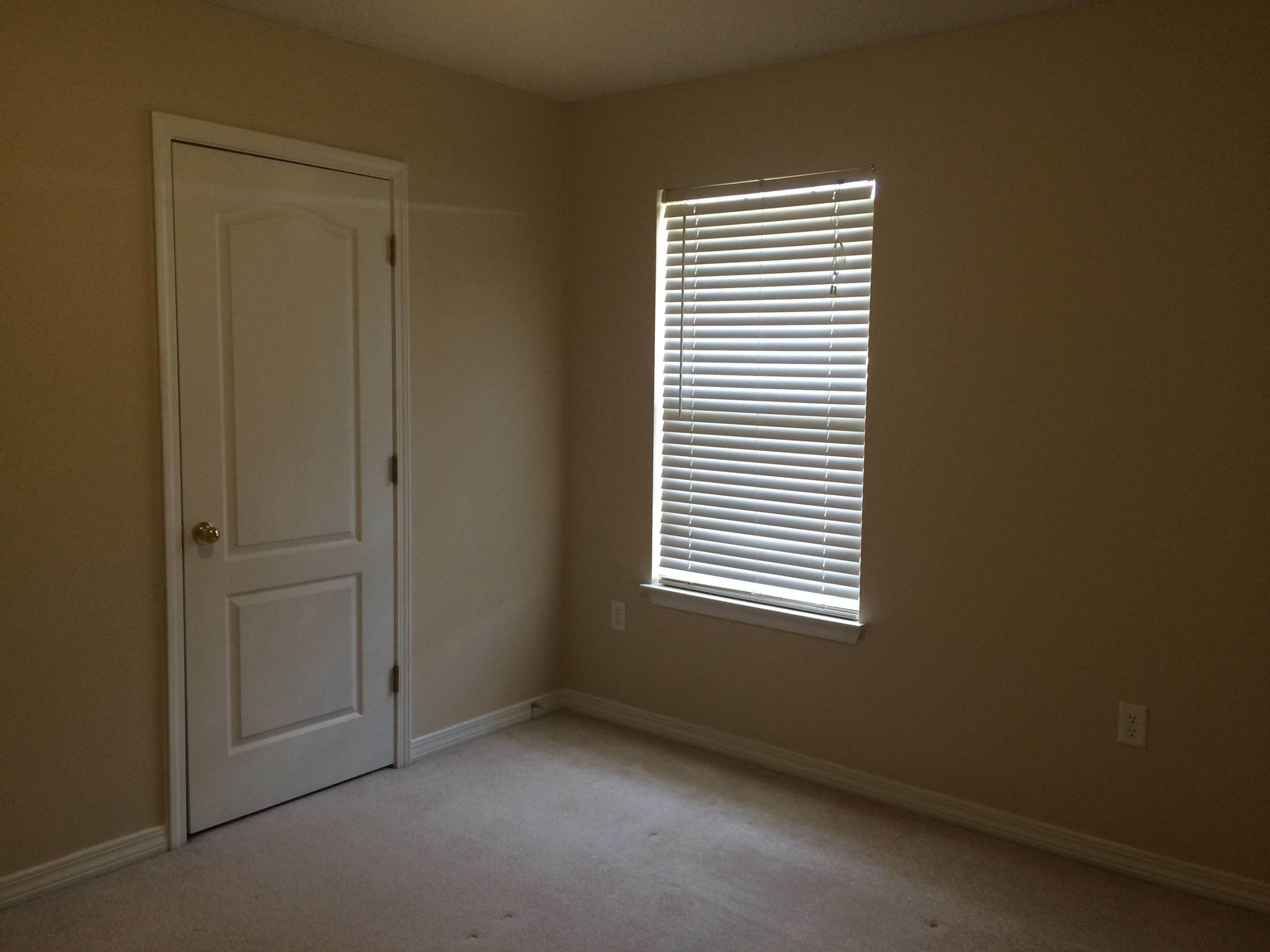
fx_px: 1064
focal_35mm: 29
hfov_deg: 61.7
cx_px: 635
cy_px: 476
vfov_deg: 48.2
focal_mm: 4.15
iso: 50
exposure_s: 1/30
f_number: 2.2
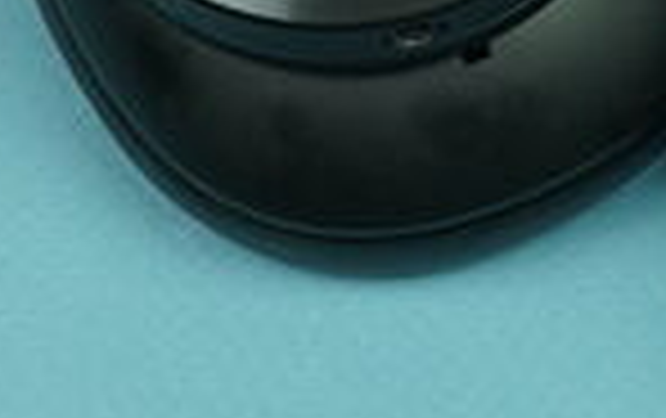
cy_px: -535
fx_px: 4763
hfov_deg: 7.9
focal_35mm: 262
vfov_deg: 4.9
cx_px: 929
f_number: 7.1
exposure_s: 1/160
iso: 1250
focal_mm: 46
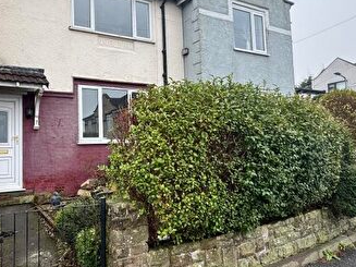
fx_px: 308
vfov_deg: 46.7
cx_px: 138
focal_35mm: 30
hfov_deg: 59.4
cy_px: 124
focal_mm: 2.22
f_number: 2.2
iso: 40
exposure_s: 1/142
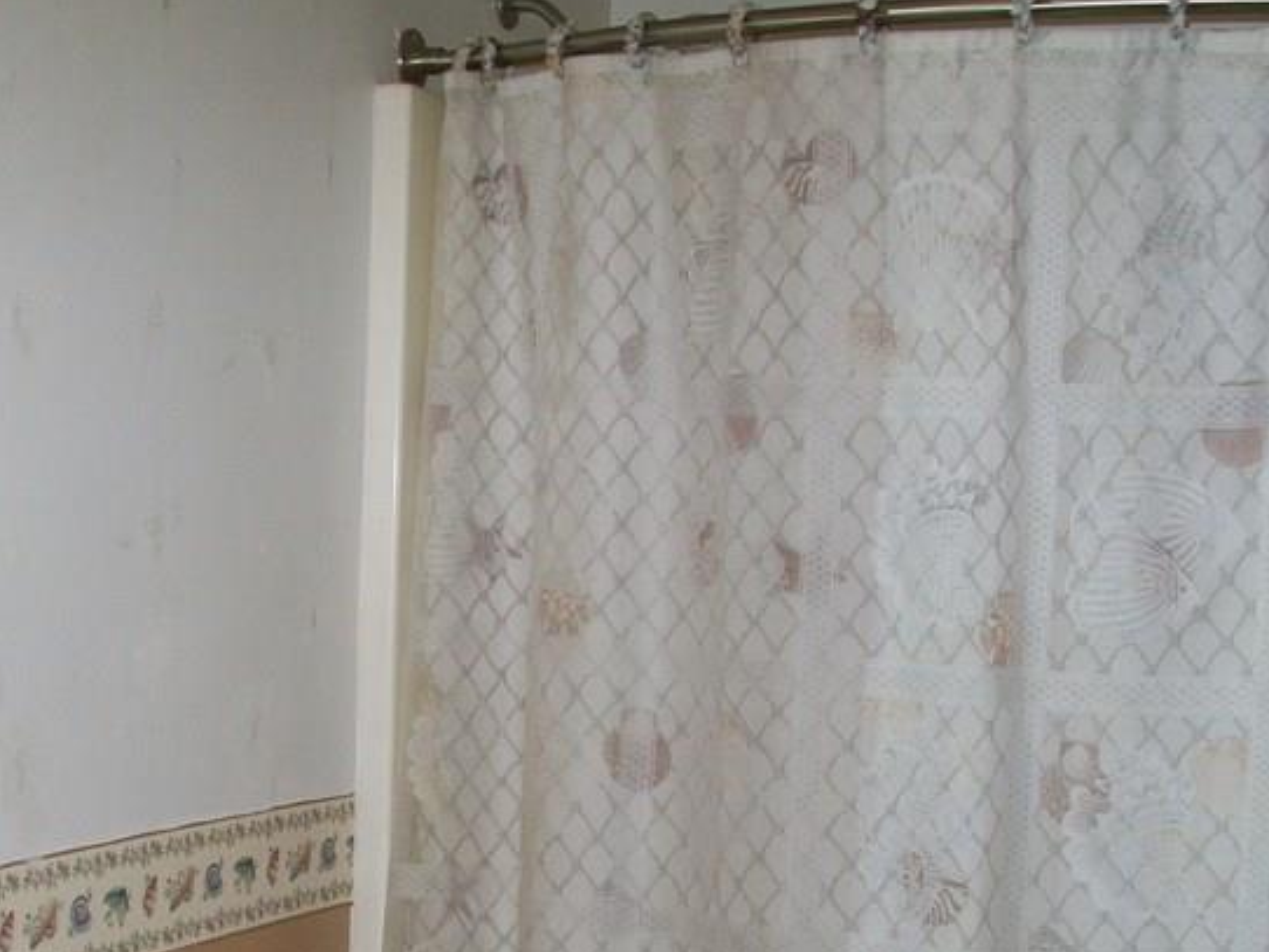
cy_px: 851
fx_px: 2494
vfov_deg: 21.2
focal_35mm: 68
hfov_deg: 28.1
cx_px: 297
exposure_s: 1/60
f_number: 2.7
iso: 64
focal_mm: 6
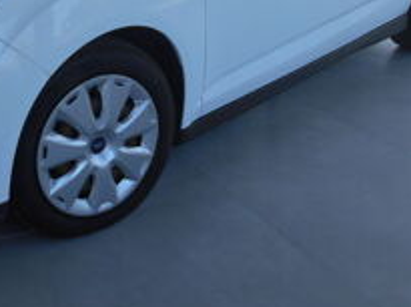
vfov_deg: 23.2
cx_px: 50
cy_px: 22
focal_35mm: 61
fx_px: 723
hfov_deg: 30.5
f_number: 3.2
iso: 80
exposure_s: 1/160
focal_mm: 4.6
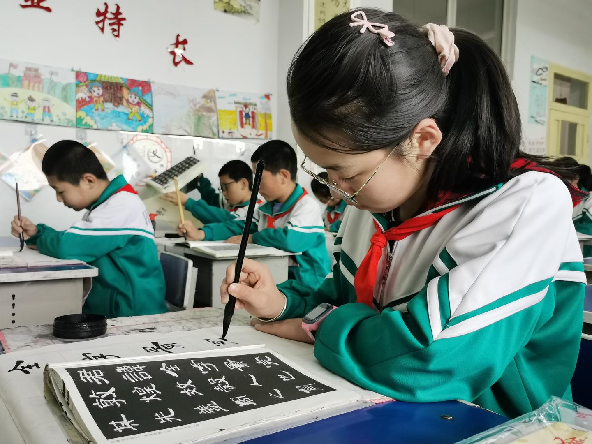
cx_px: 296
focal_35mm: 31
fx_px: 530
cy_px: 222
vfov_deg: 45.4
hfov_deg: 58.4
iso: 160
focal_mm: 5.58
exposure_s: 1/100
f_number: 1.8
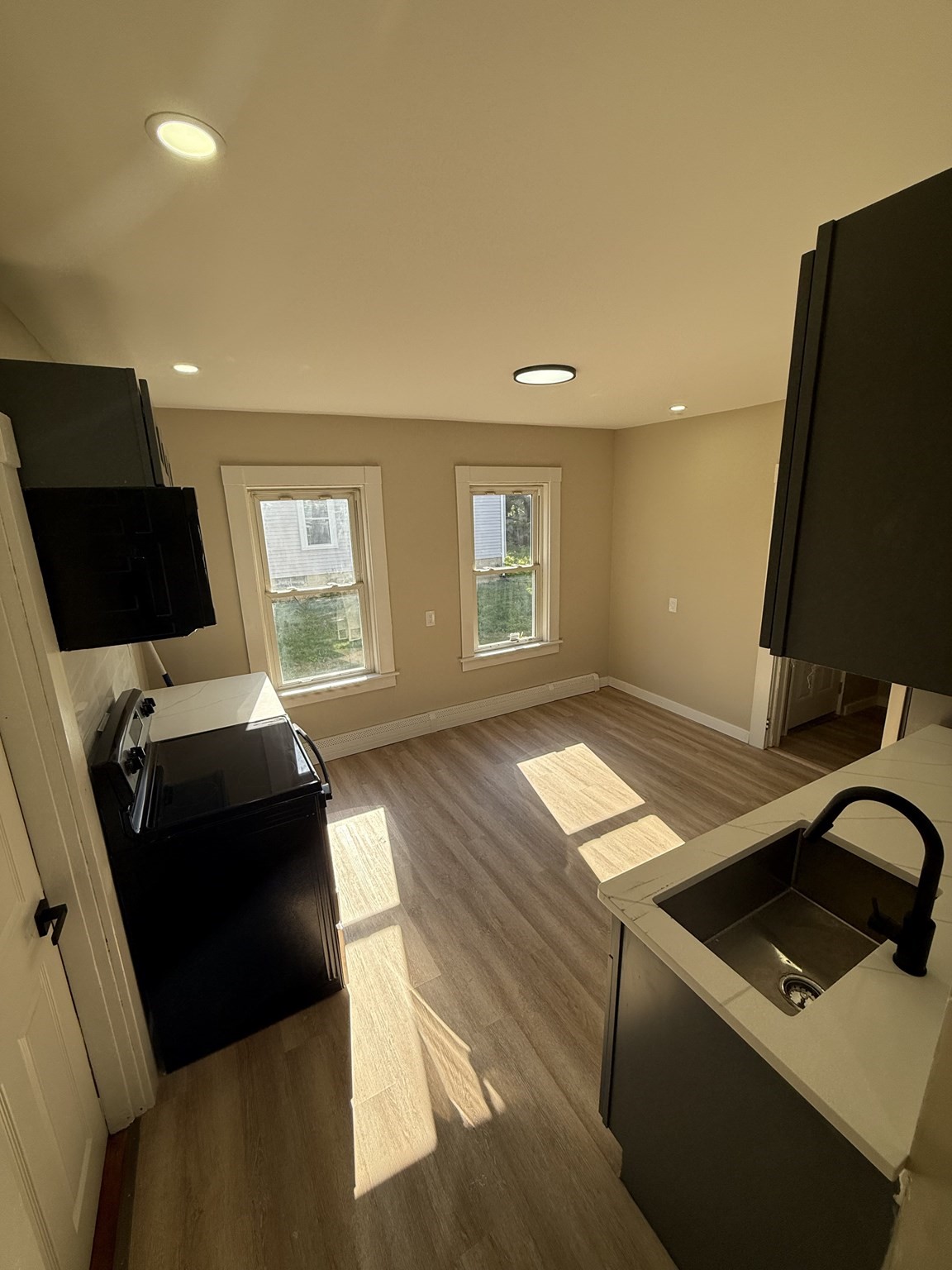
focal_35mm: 14
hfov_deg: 85.7
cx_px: 476
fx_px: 513
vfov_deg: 102.1
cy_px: 635
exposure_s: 1/416
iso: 64
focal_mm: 2.22
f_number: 2.2
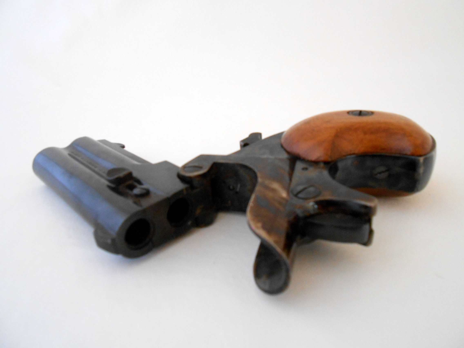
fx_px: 349
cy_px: 174
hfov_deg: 67.3
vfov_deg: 53.1
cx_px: 232
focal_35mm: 26
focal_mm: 4.6
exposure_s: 1/20
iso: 400
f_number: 3.5
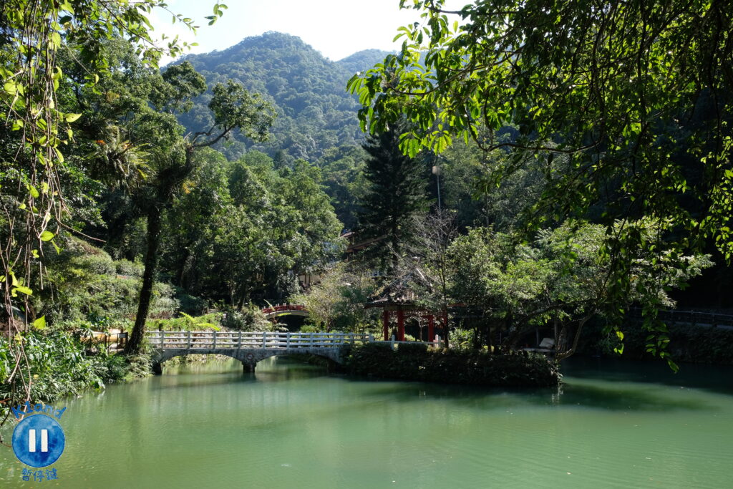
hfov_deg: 67.4
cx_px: 366
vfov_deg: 47.9
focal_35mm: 27
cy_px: 244
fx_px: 550
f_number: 11
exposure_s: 1/80
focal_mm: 18
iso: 320
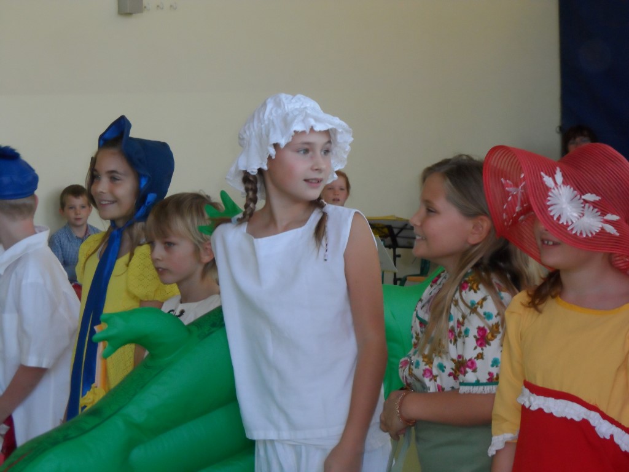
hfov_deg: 18.2
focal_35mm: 108
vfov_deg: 13.7
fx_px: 1962
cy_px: 236
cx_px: 314
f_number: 5.2
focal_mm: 19.8
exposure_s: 1/60
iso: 400
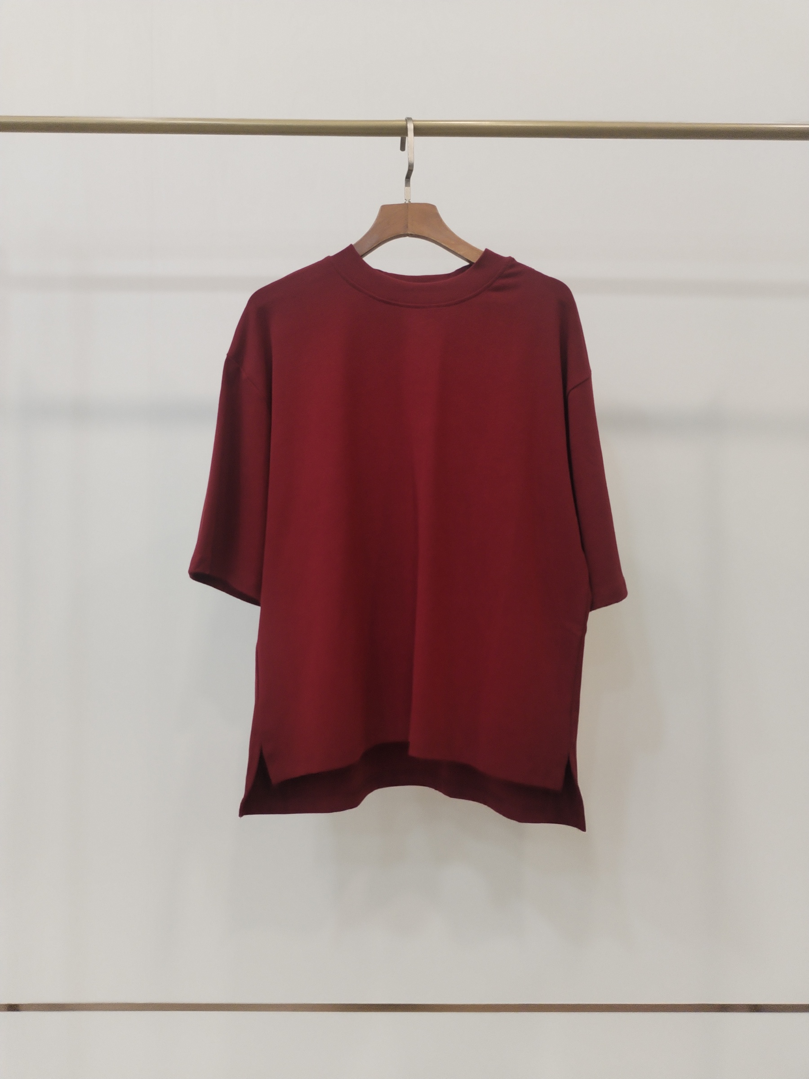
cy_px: 540
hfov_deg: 48.2
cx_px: 404
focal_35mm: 29
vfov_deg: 61.7
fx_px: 904
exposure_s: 1/60
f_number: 1.8
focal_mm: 4.75
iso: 372
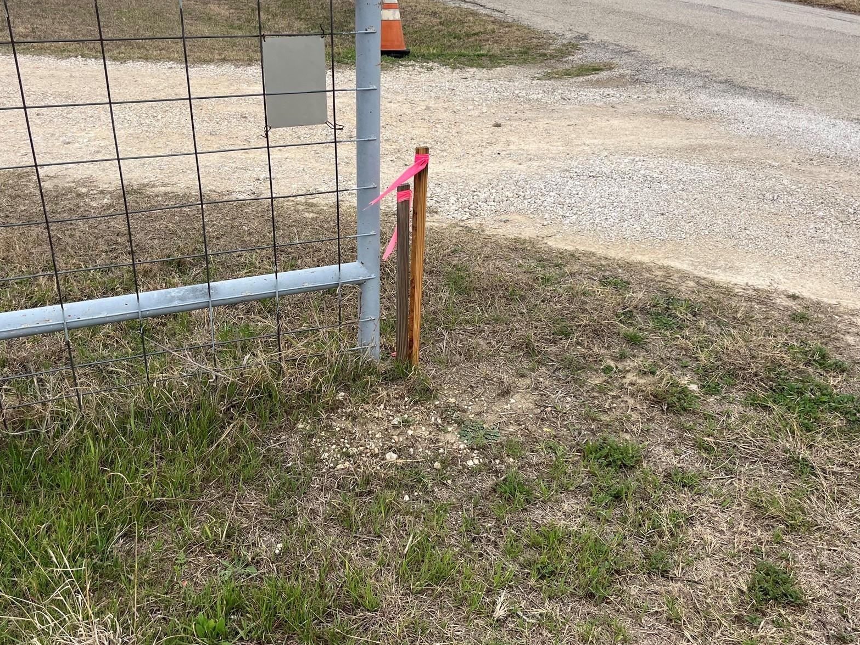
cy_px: 289
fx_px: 845
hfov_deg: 53.9
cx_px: 421
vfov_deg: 41.8
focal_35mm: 34
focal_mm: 5.1
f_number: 1.6
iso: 50
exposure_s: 1/2024
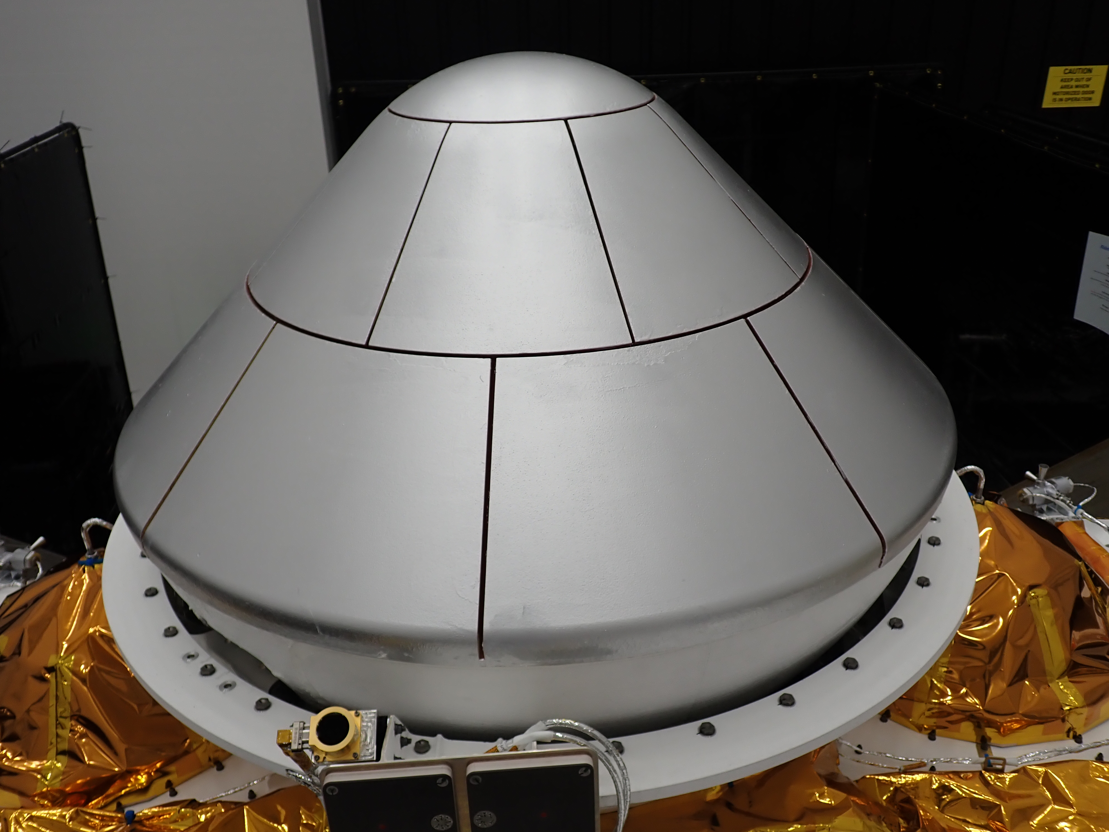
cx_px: 554
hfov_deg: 60.0
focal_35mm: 30
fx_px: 961
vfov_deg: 46.8
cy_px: 416
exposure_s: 1/160
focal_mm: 5.4
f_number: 2.3
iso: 100
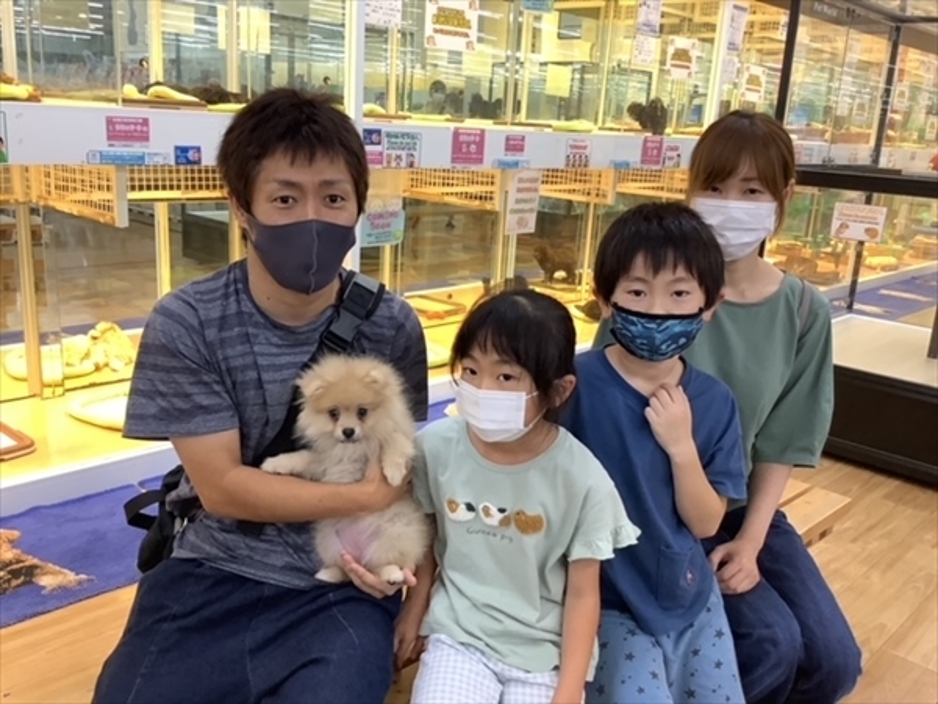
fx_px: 840
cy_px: 352
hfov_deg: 58.4
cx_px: 469
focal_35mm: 31
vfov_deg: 45.4
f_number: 2.4
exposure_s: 1/50
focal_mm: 3.3
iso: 160
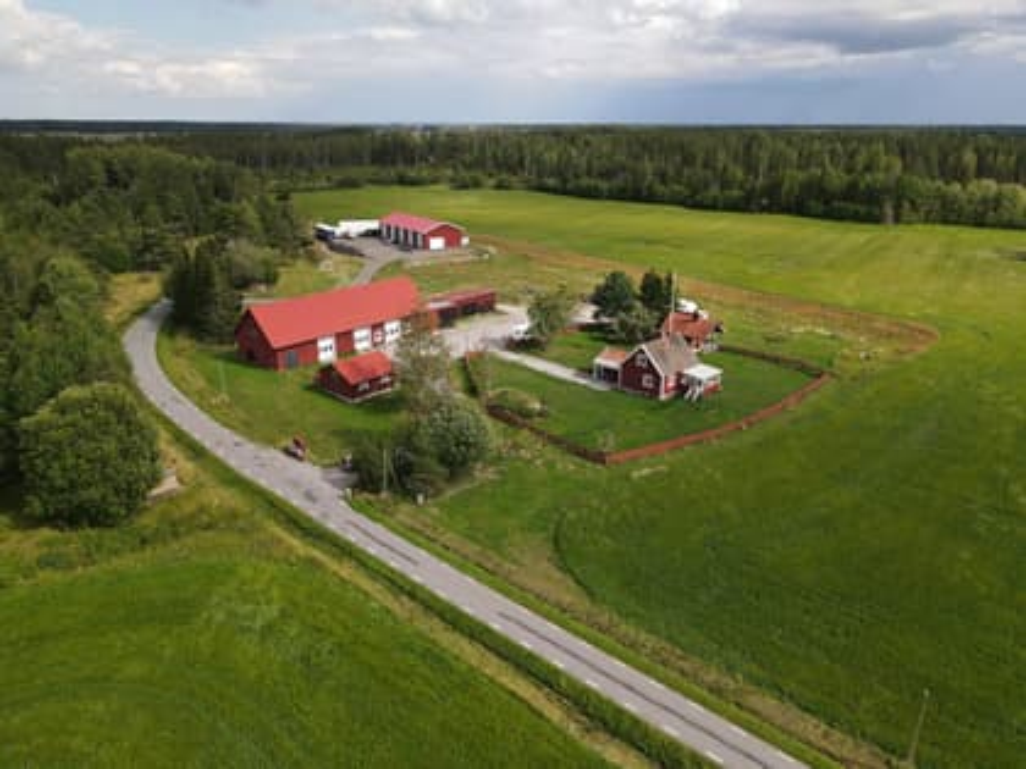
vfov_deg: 56.8
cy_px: 384
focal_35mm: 24
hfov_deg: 71.6
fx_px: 711
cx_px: 513
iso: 100
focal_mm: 4.5
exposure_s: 1/500
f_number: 2.8
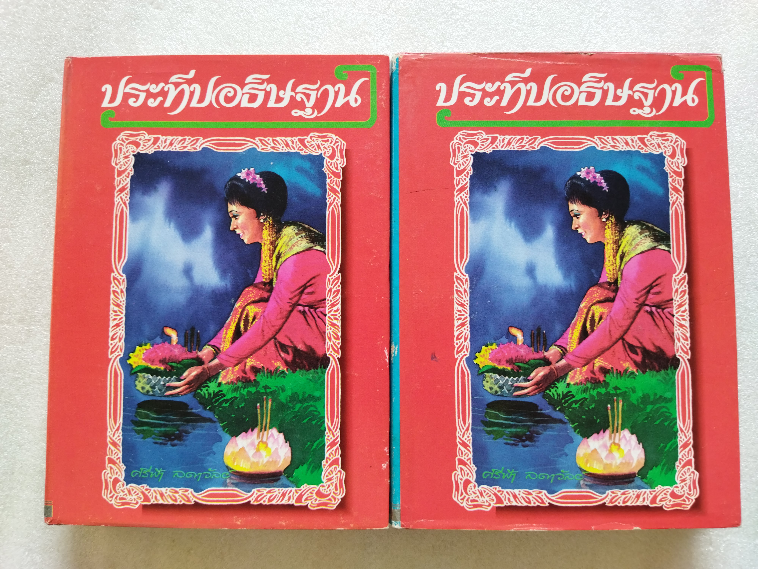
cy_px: 284
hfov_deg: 65.3
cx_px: 379
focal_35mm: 27
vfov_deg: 51.4
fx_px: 591
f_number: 1.79
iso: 109
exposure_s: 1/50
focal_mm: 4.71
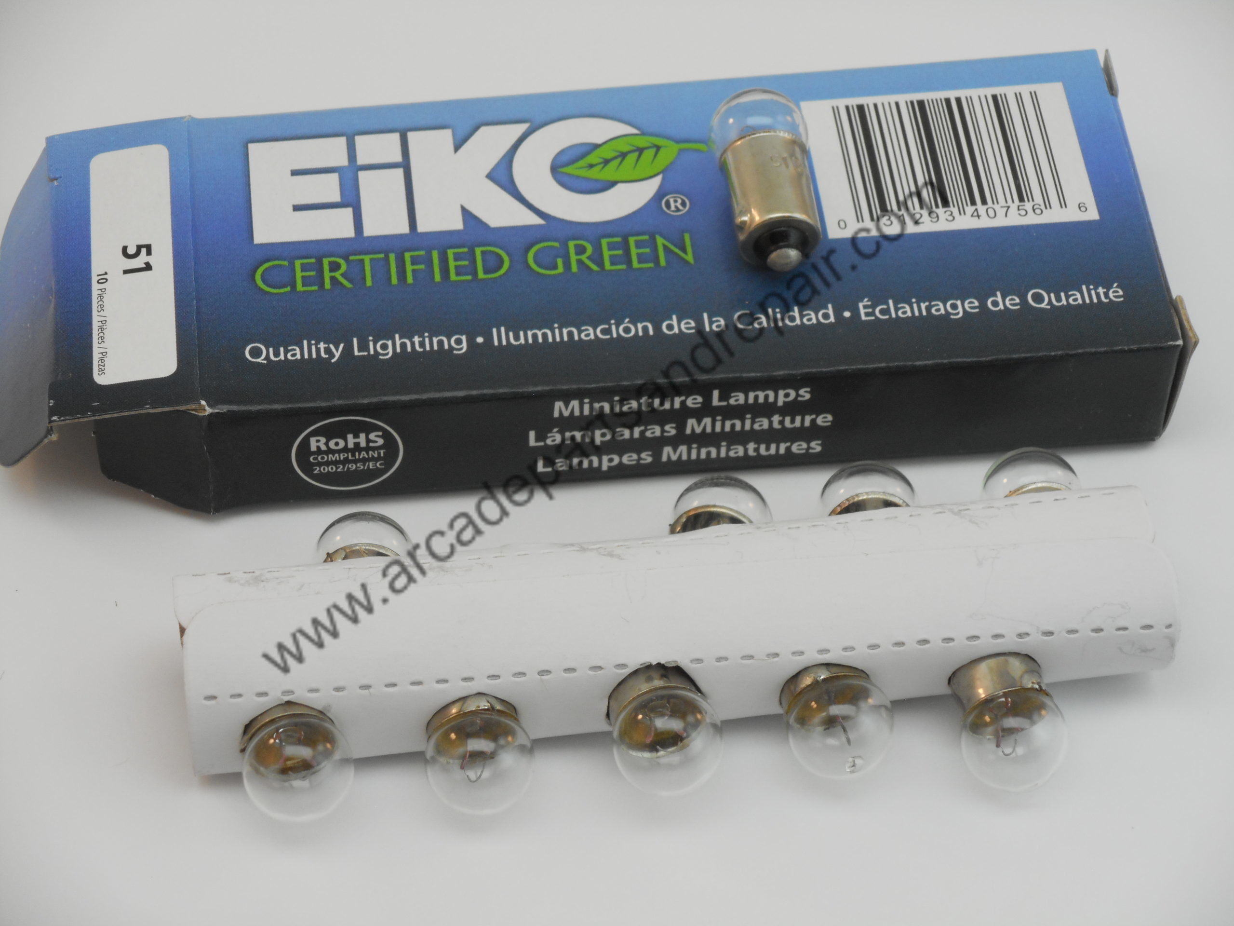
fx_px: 3636
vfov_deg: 14.5
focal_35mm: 102
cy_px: 463
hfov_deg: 19.3
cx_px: 617
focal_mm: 18.2
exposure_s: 1/60
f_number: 5.8
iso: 180
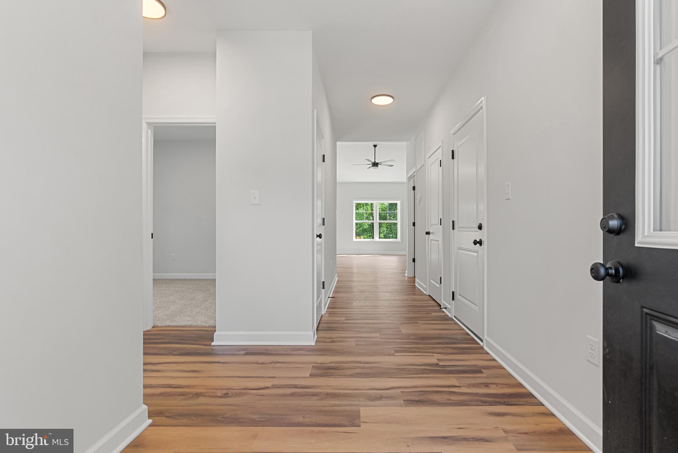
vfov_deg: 73.8
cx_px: 339
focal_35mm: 16
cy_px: 226
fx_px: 301
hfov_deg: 96.7
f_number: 8
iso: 640
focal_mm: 16
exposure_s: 1/20
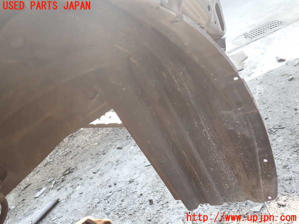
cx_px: 150
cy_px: 112
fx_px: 259
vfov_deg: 46.8
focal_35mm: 30
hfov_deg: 60.0
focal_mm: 5.4
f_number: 2.3
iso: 100
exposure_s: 1/100
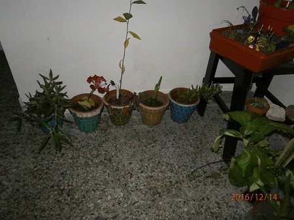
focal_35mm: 26
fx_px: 221
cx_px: 147
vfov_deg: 53.0
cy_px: 110
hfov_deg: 67.3
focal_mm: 4.7
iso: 400
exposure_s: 1/250
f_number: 2.8
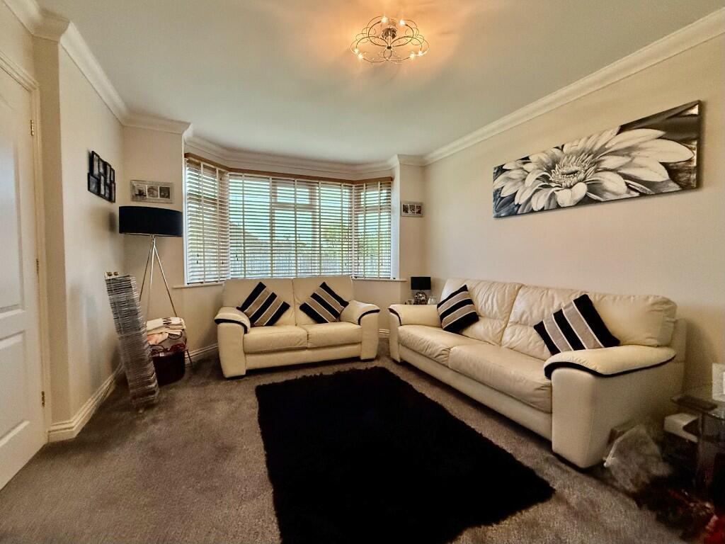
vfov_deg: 85.7
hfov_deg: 102.1
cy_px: 272
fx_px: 293
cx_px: 362
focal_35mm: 14
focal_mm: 2.22
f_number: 2.2
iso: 500
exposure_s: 1/100
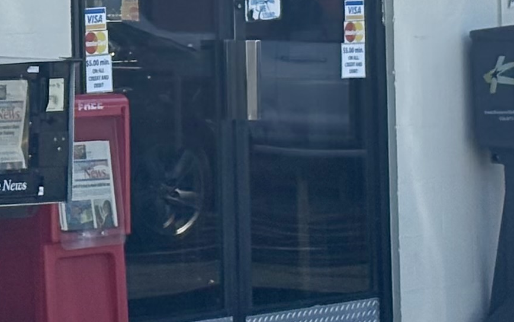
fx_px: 3587
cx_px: -165
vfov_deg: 5.1
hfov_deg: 8.1
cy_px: -104
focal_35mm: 256
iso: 50
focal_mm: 5.96
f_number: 1.6
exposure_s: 1/2012
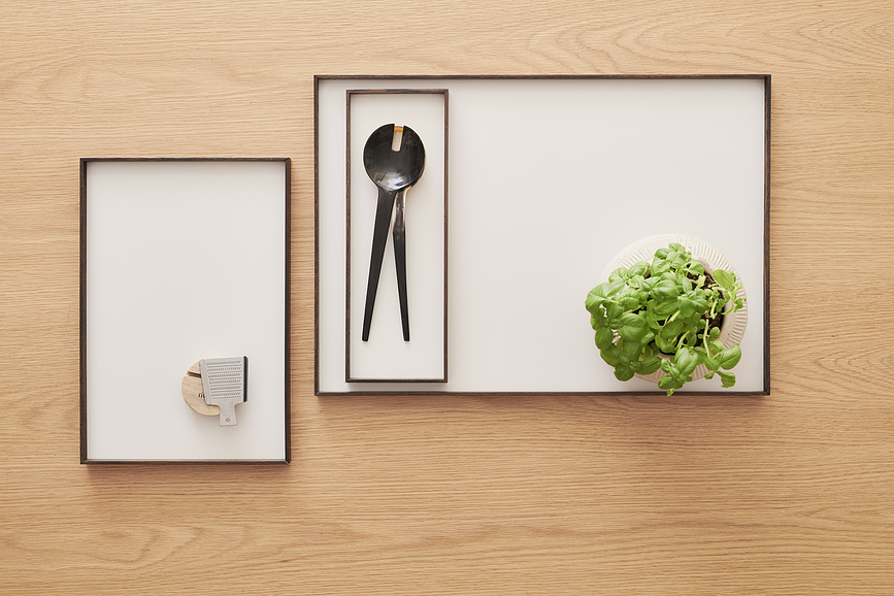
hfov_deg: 39.6
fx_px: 1242
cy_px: 298
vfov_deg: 27.0
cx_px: 447
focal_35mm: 50
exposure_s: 1/160
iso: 100
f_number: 5.6
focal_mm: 50
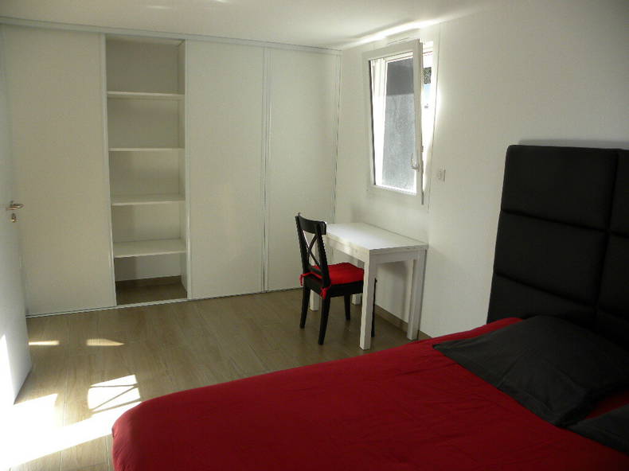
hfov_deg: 67.3
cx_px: 314
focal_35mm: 26
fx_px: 472
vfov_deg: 53.0
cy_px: 236
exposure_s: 1/66.6
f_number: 2.8
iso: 104
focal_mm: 4.6
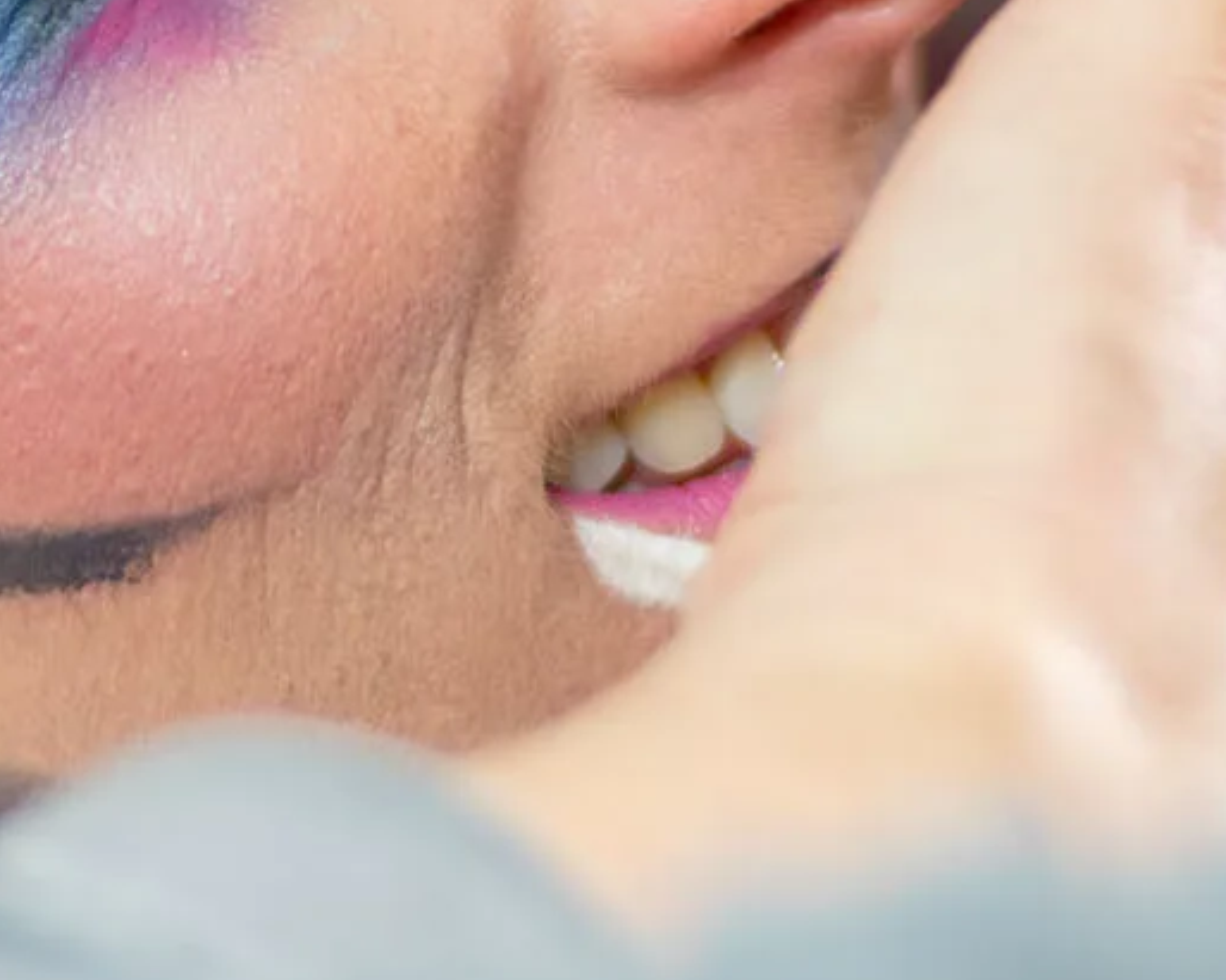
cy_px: -262
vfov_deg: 5.8
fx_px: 9541
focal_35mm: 263
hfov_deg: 7.3
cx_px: 236
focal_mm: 50
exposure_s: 1/80
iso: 400
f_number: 2
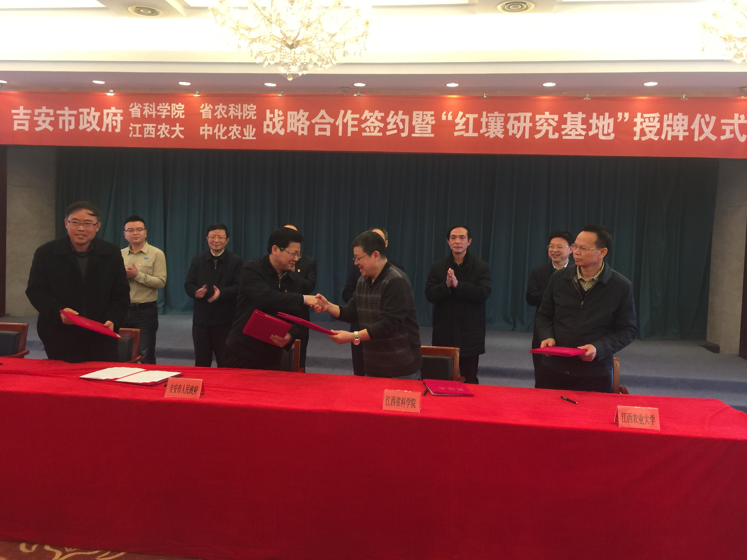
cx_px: 362
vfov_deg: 46.8
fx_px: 647
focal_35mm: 30
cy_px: 271
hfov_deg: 60.0
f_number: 2.2
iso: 50
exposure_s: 1/17
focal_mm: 4.15
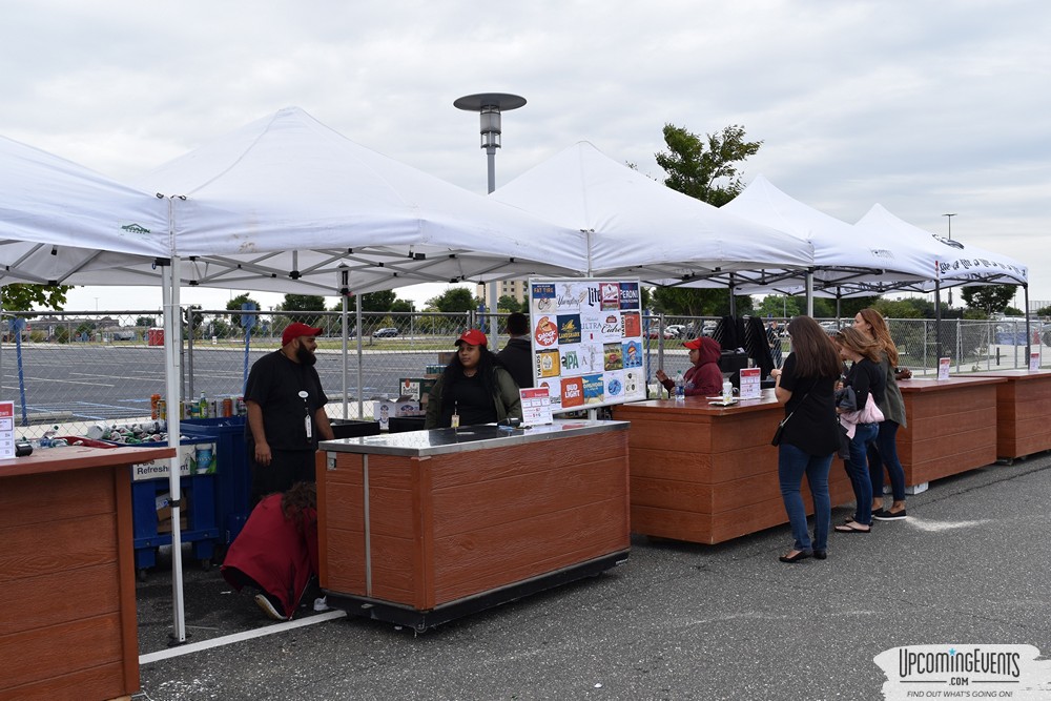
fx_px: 1007
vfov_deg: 38.4
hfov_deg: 55.1
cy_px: 350
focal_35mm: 34
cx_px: 526
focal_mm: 23
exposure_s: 1/250
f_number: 8
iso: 220
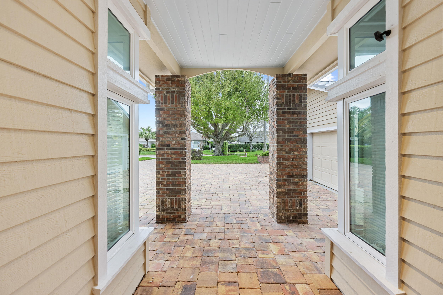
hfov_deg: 104.3
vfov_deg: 81.2
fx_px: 172
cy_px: 148
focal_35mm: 14
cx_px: 222
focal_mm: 14
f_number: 7.1
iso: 500
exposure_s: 1/15
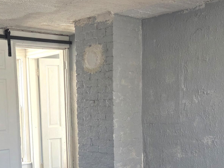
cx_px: 60
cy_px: 144
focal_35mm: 58
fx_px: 375
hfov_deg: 32.7
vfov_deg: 24.6
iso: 250
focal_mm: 5.4
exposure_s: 1/120
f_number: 1.8
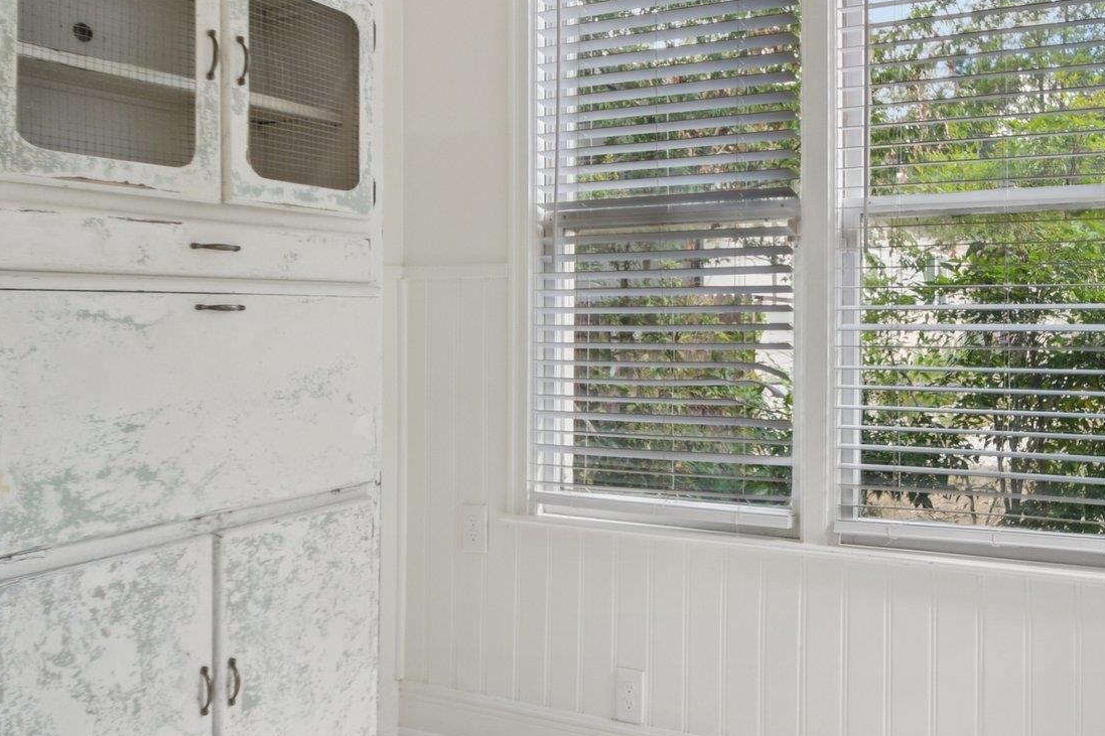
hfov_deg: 61.8
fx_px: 859
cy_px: 259
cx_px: 827
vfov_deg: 45.8
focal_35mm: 28
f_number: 8
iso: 400
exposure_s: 1/50
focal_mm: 10
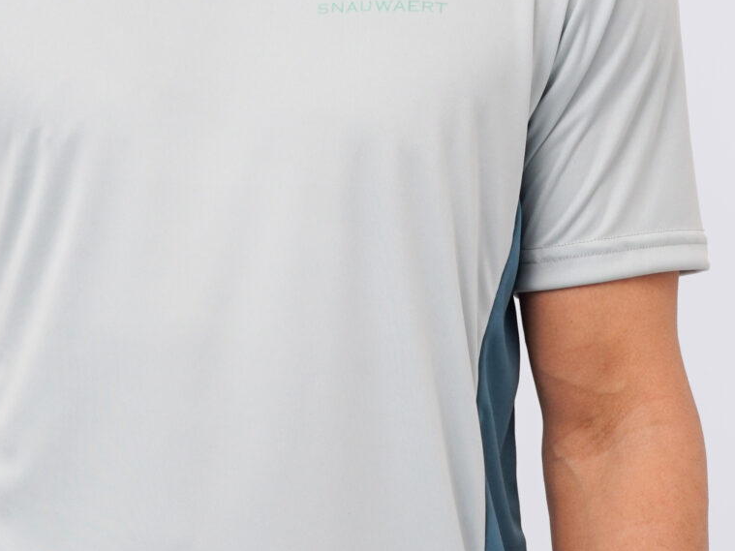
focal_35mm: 146
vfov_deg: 10.2
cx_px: 245
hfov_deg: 13.5
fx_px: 3100
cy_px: 259
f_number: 13
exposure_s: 1/100
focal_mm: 45
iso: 160
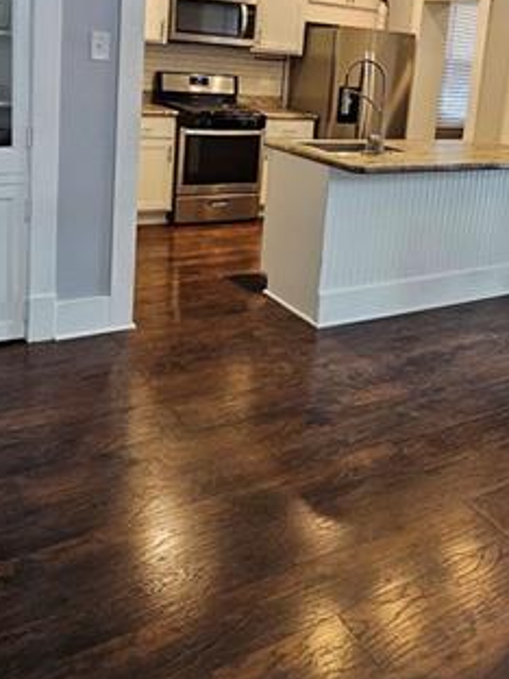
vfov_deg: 54.5
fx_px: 627
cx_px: 302
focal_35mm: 32
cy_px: 181
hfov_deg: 44.0
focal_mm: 2.2
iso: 250
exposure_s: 1/60.2
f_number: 2.2
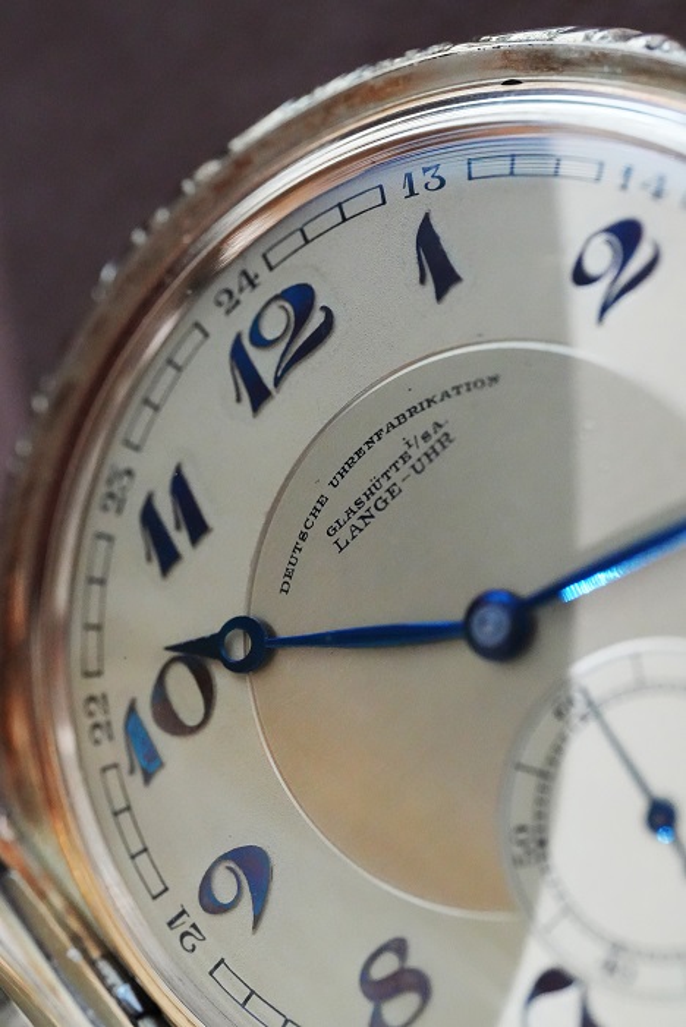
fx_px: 2998
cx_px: 343
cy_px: 514
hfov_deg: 13.1
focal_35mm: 105
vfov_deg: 19.4
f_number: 4.5
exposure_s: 1/250
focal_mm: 105
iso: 12800
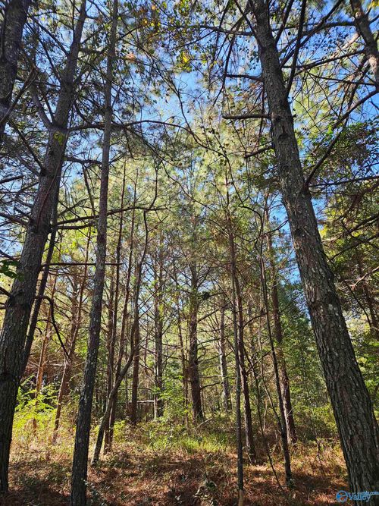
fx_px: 336
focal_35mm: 23
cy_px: 253
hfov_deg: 58.9
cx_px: 190
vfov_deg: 73.9
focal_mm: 5.4
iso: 25
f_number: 1.8
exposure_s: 1/149
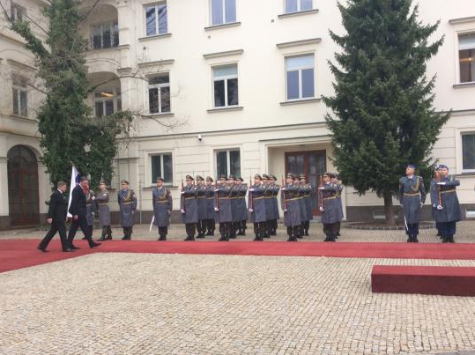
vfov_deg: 37.6
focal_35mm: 38
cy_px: 198
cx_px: 199
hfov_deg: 48.8
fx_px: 521
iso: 32
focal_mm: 3.3
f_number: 2.4
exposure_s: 1/376
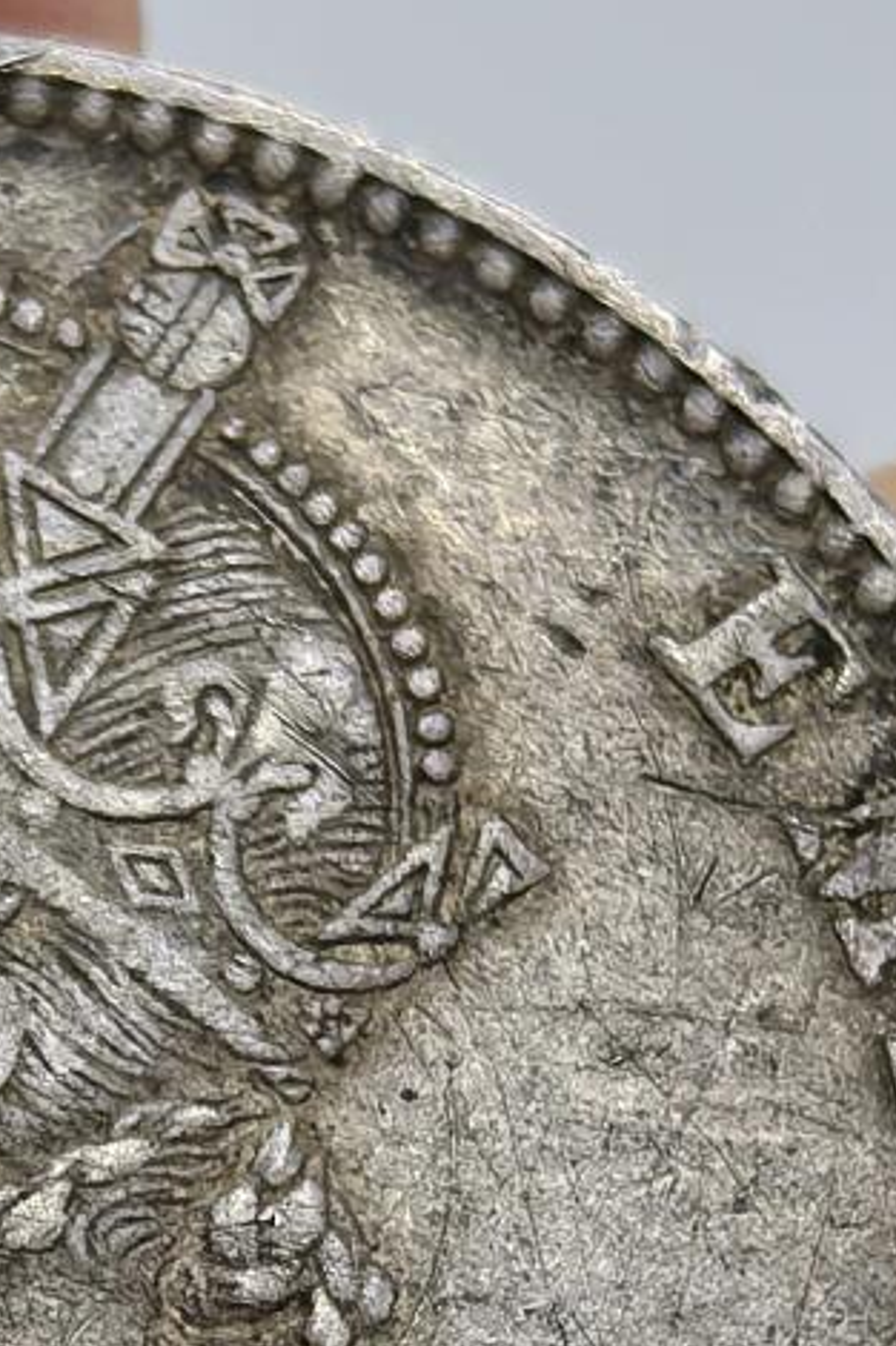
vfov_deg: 9.5
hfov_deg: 6.4
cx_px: -129
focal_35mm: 215
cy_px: 1363
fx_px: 8032
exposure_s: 1/50
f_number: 2
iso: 200
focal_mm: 6.98
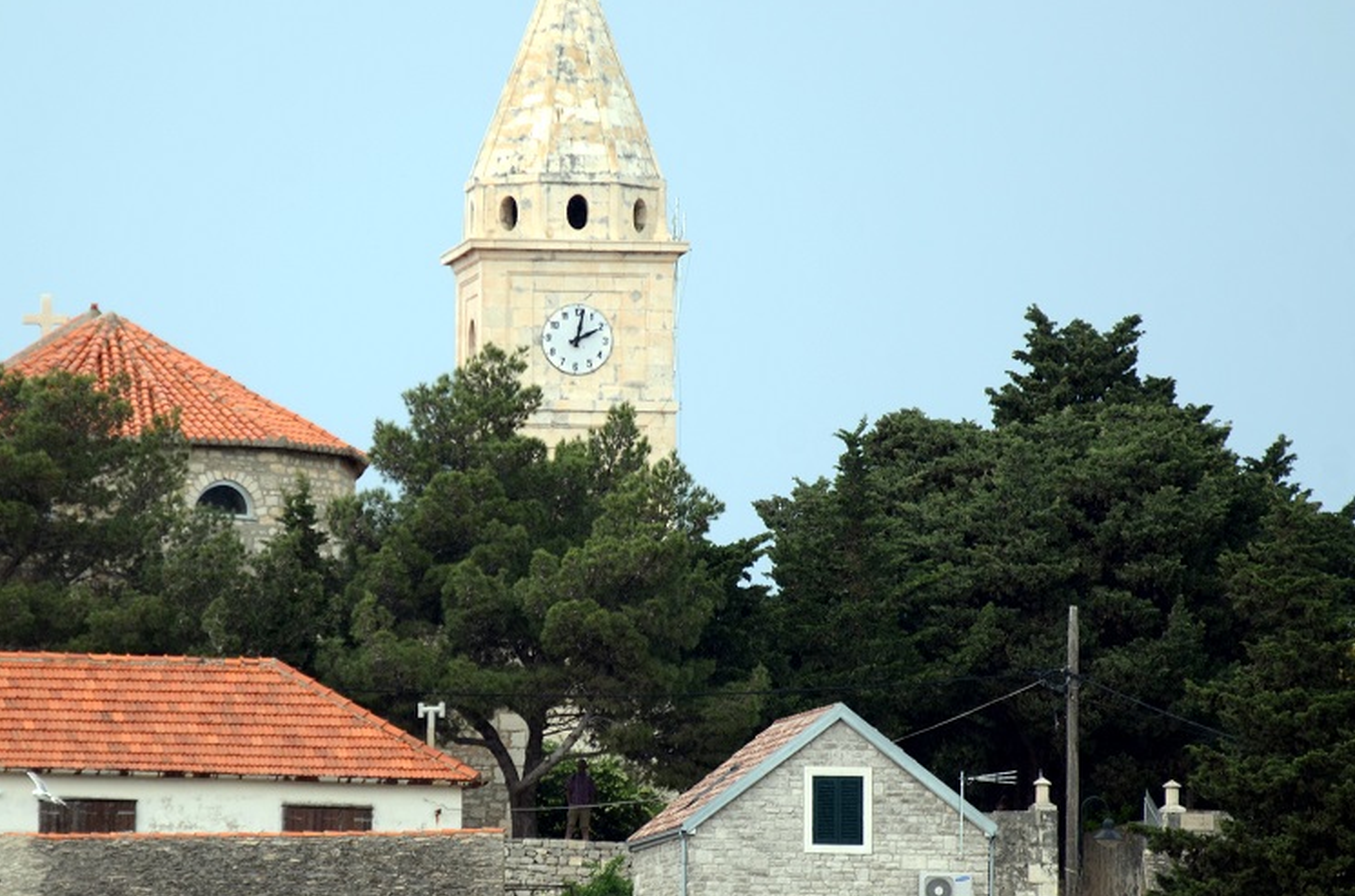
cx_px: 490
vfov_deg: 2.3
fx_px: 22634
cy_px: 433
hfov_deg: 3.4
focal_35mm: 603
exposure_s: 1/250
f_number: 5.6
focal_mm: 300
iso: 100
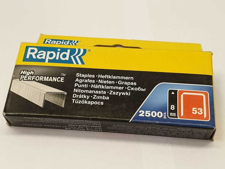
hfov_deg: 67.3
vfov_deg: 53.1
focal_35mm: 26
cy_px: 84
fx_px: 169
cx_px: 112
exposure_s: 1/50
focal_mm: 4.3
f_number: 2.4
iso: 125
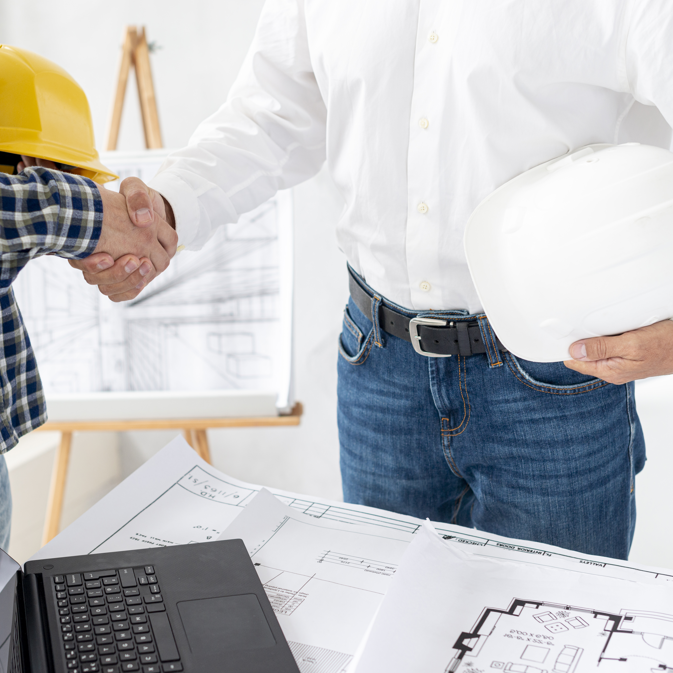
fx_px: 1408
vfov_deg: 26.9
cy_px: 337
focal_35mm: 64
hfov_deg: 26.8
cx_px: 271
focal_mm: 50
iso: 250
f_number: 3.2
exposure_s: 1/160
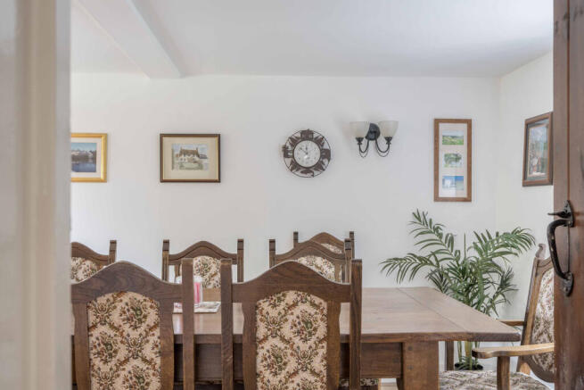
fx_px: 584
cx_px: 292
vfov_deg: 36.9
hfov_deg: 53.1
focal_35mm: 36
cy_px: 195
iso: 100
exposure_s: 1/1.67
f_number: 8
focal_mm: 24
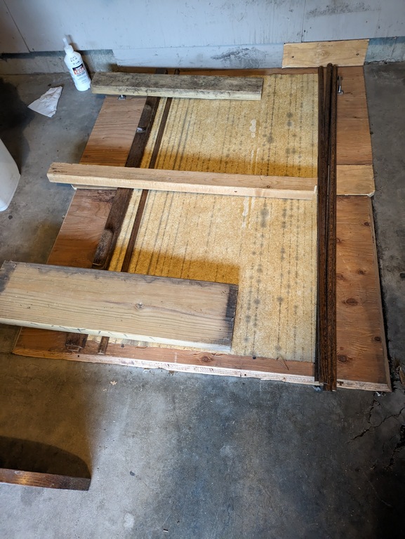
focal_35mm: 25
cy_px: 270
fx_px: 390
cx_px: 202
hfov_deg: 54.9
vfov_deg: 69.4
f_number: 1.89
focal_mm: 5.43
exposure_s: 1/24
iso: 820
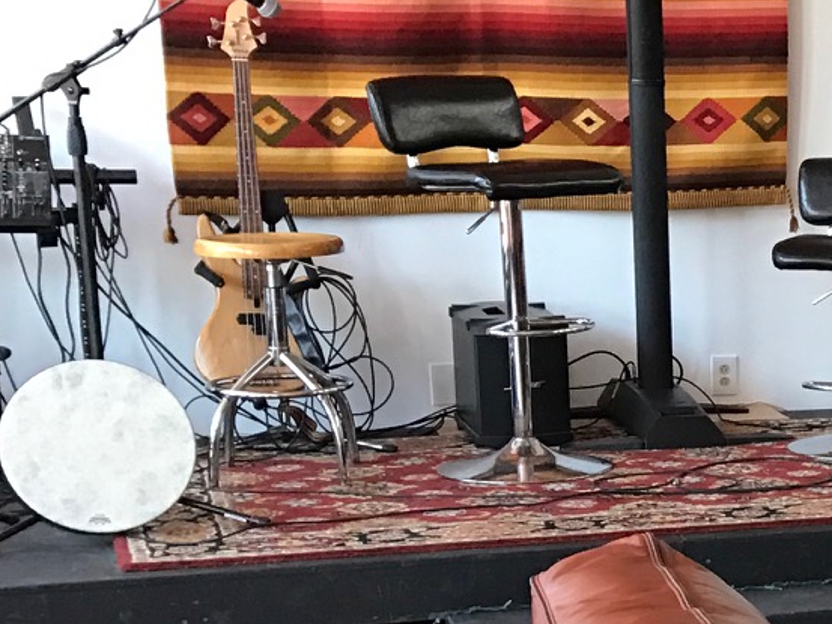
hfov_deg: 16.6
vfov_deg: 14.4
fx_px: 2452
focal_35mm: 102
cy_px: 555
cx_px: 1423
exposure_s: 1/17
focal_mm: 3.99
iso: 40
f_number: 1.8
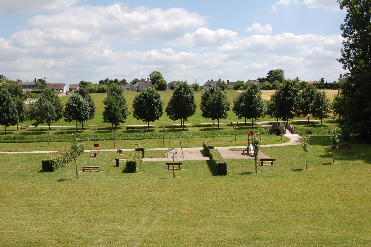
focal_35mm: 39
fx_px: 402
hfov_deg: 49.6
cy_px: 124
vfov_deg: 34.1
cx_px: 186
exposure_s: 1/320
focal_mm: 26
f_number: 9
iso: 200
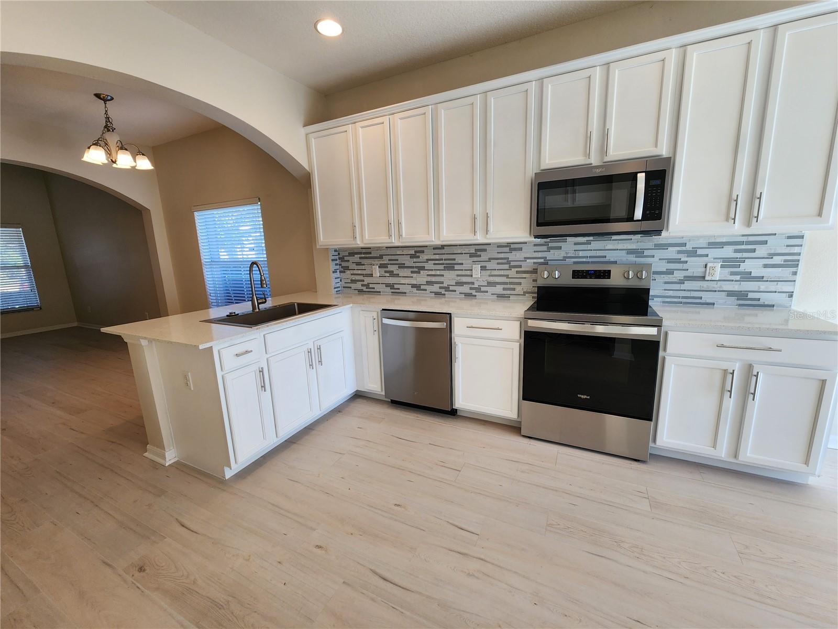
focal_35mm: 13
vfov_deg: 89.9
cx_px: 419
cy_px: 314
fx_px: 315
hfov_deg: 106.2
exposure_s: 1/120
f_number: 2.2
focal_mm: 2.2
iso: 80
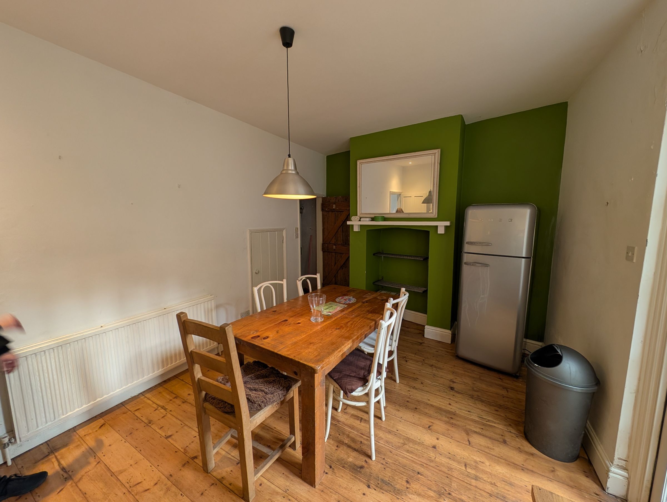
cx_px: 334
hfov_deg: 110.5
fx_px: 232
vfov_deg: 94.6
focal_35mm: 12
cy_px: 251
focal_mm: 2.23
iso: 142
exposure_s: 1/23.8
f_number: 1.95
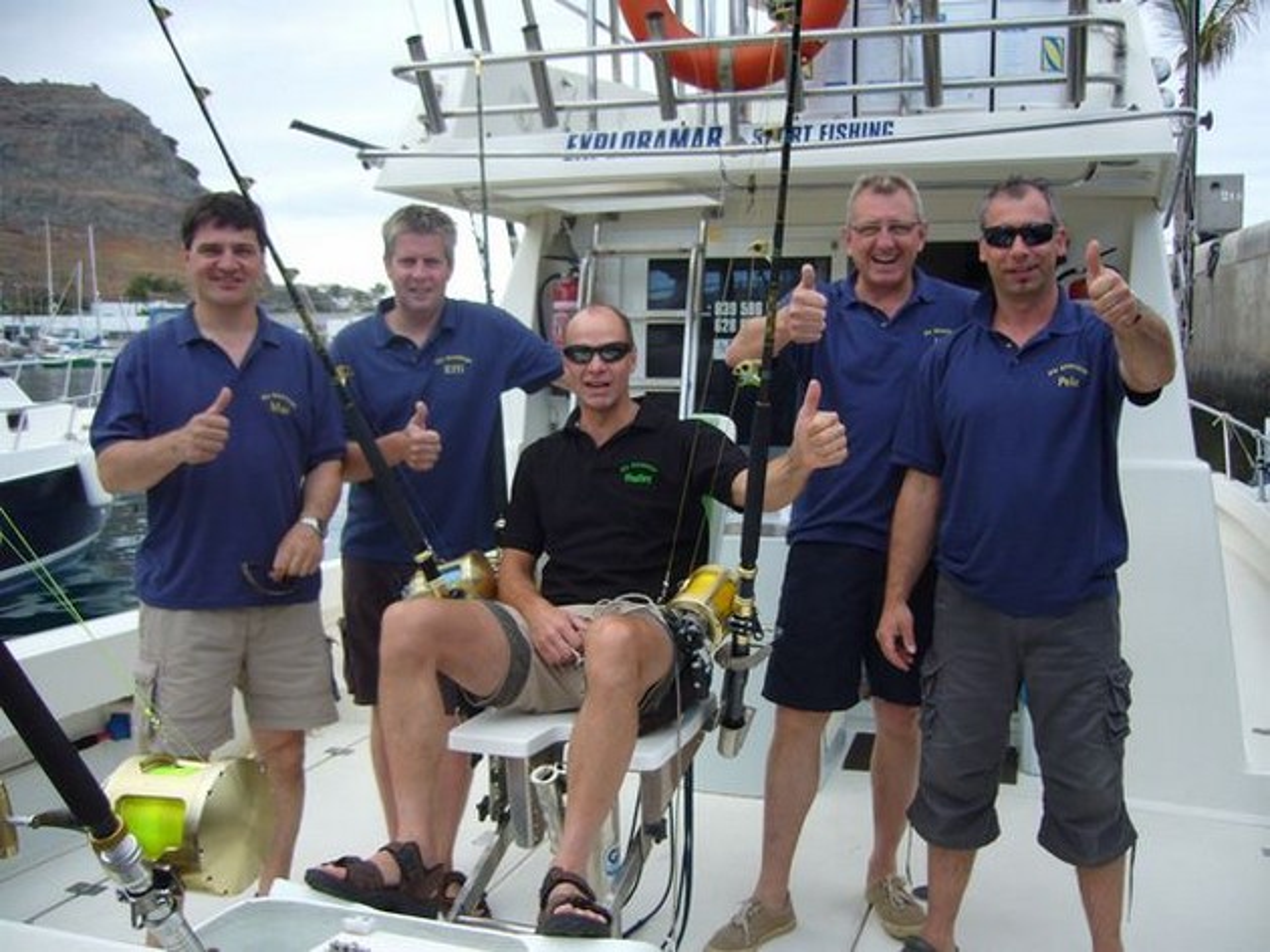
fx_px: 1284
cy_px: 476
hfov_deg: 52.6
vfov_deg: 40.7
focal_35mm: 35
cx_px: 635
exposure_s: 1/320
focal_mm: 5.8
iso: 100
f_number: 2.8
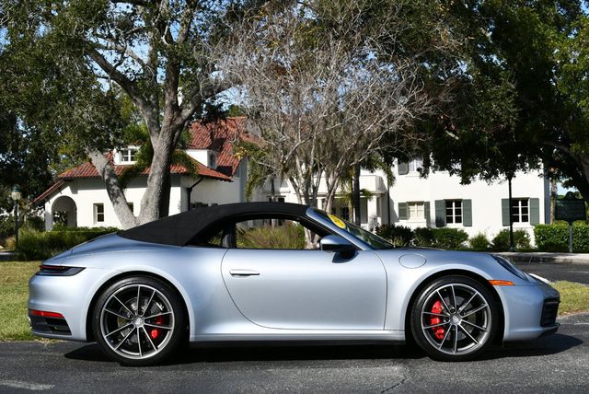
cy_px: 197
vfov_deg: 24.2
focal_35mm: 56
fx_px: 917
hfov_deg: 35.6
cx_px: 294
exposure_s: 1/320
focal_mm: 28
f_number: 9
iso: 100
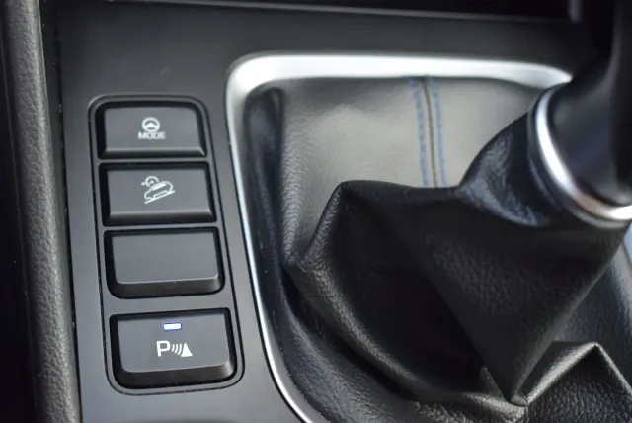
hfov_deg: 37.8
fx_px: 922
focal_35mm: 52
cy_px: 212
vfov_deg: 25.8
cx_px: 316
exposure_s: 1/60
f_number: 4.5
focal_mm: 35
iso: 800
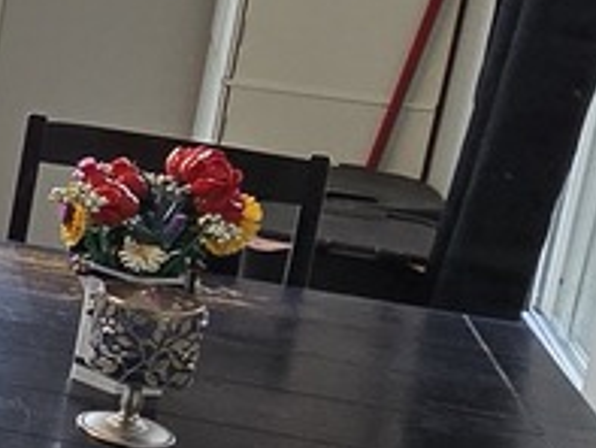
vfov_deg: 15.5
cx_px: -787
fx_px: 1637
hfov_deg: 14.5
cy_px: 115
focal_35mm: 95
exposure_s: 1/60
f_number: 2.2
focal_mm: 2.2
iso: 80
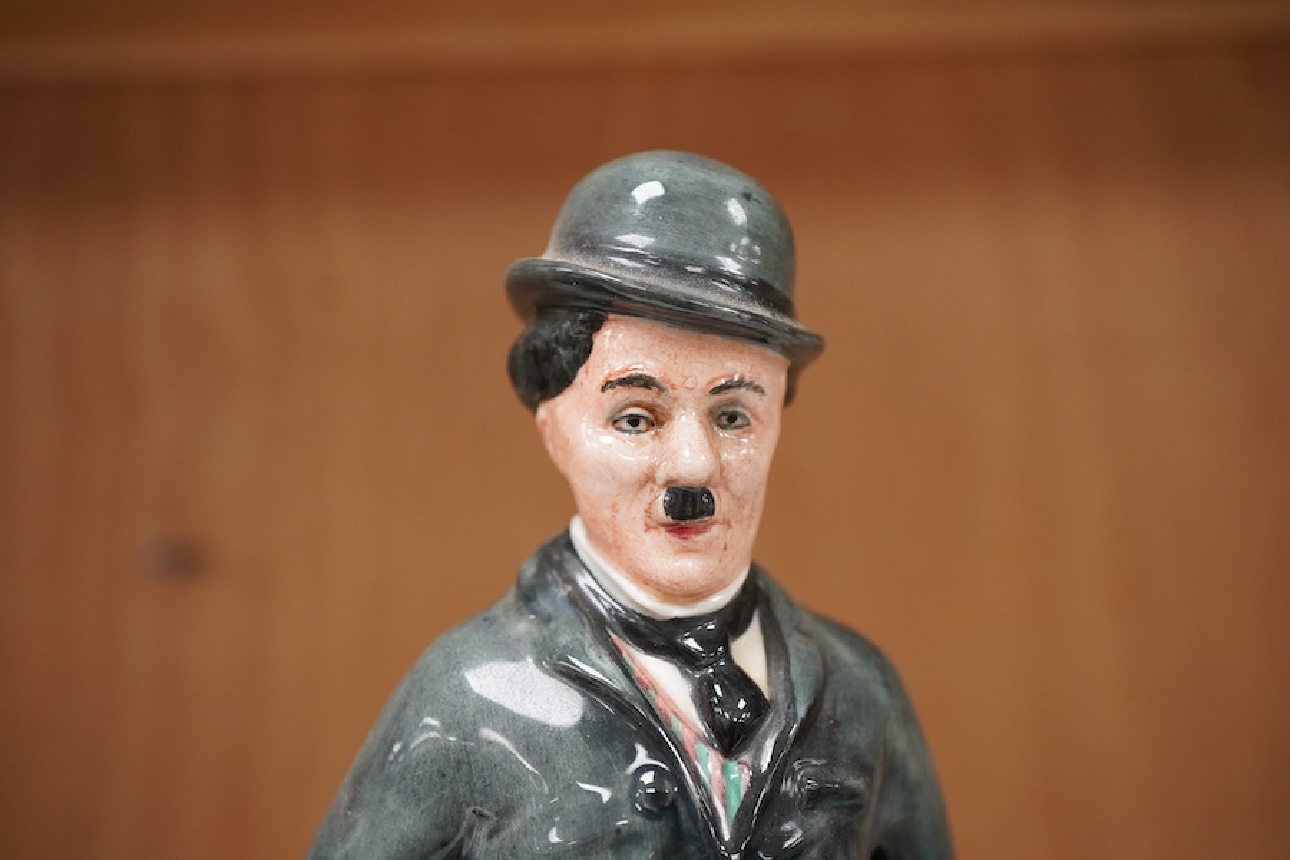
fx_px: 1612
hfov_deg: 43.6
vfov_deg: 29.9
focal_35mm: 45
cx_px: 645
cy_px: 430
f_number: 7.1
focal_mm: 30
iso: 1250
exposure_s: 1/125
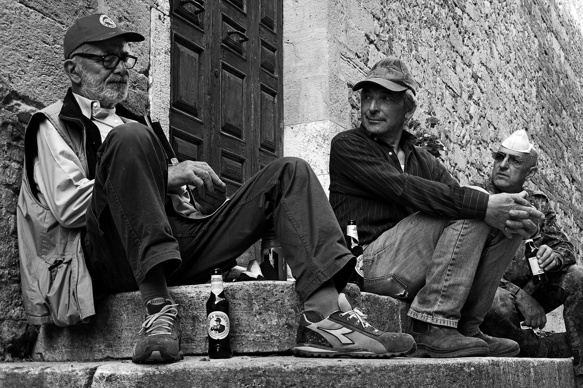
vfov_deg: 31.9
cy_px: 194
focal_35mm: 42
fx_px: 680
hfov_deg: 46.4
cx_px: 292
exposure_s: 1/125
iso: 400
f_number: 7.1
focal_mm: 28
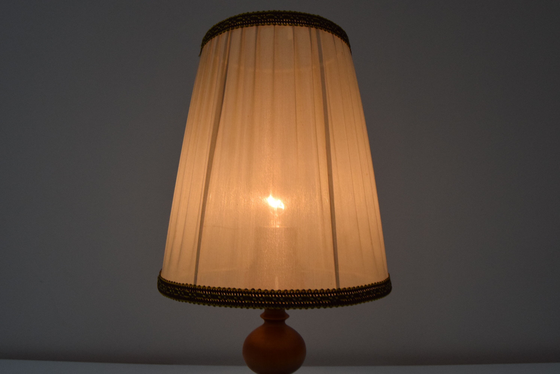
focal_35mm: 27
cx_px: 280
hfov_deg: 67.3
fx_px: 420
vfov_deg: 48.0
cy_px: 187
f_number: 10
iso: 1600
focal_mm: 18
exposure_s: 1/400
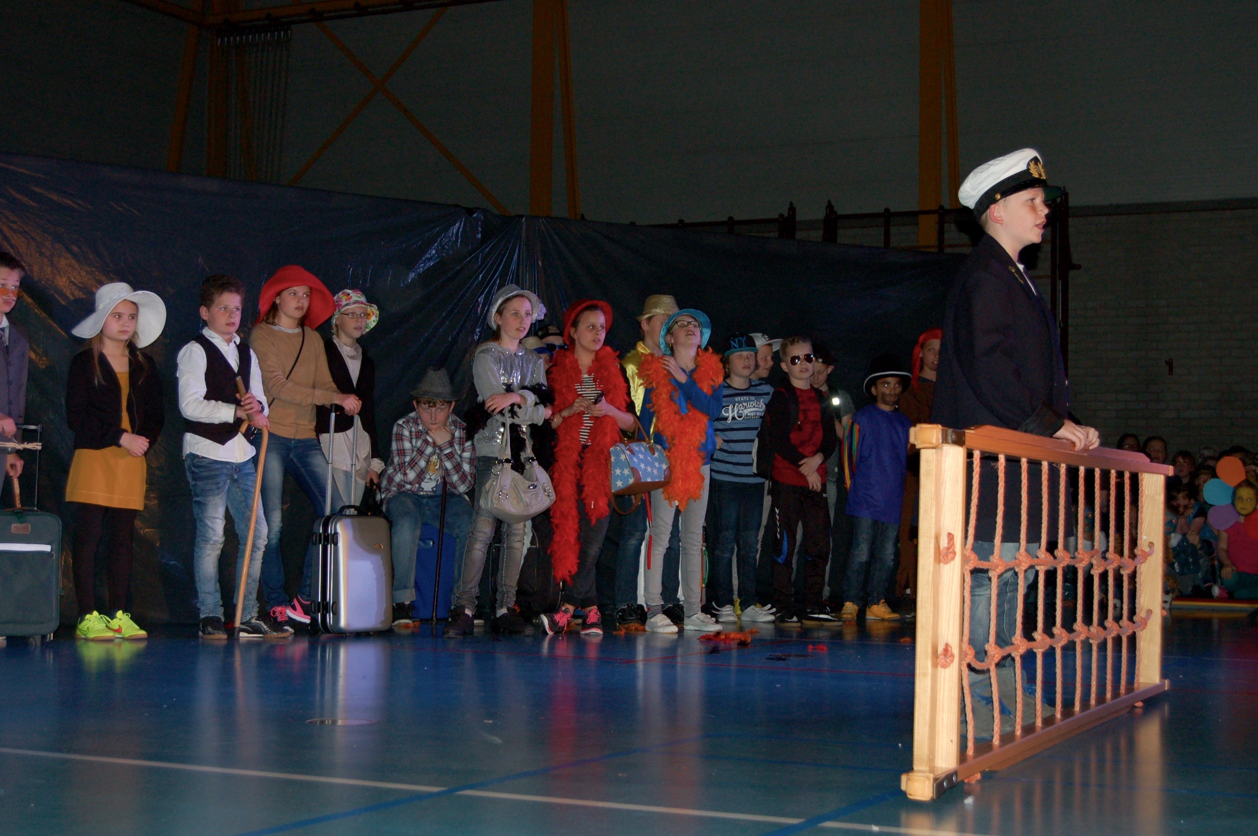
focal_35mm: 57
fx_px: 1990
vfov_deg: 23.7
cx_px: 629
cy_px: 418
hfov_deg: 35.1
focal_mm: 38
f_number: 5
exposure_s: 1/60
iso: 800
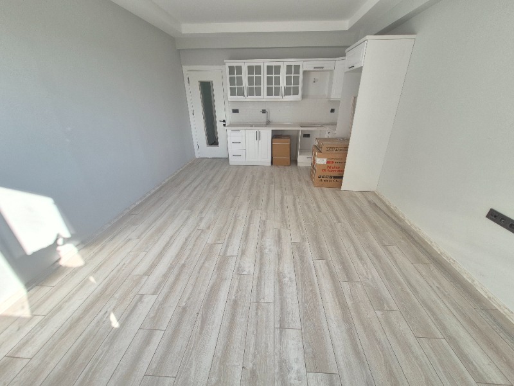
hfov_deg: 106.2
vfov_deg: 89.9
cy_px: 193
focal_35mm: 13
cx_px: 257
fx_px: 193
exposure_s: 1/166
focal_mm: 1.74
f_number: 2.2
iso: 50
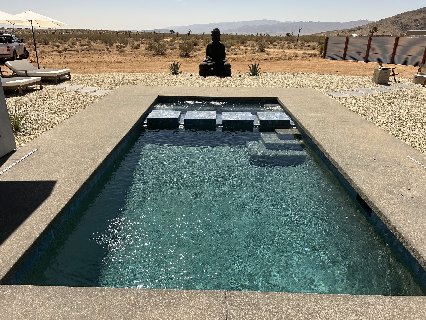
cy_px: 160
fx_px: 320
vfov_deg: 53.1
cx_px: 213
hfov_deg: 67.3
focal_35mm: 26
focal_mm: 5.7
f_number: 1.5
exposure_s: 1/5587
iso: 50
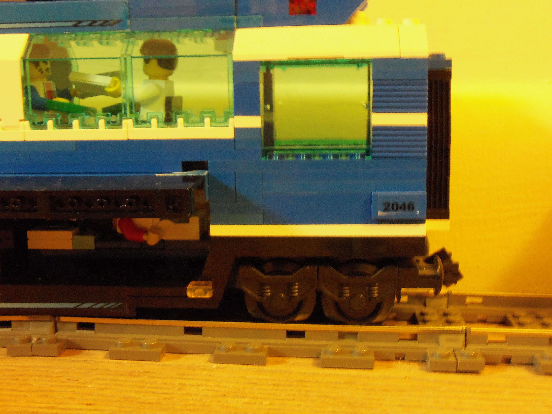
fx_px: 765
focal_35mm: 48
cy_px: 207
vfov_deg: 30.3
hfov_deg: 39.7
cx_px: 276
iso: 400
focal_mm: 8.7
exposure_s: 1/2
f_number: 3.8
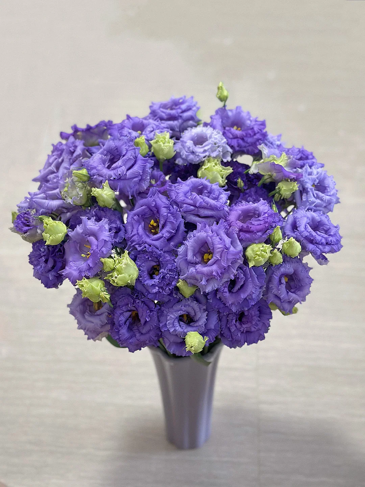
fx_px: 675
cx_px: 182
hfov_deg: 30.3
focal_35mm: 48
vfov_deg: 39.7
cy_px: 244
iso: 320
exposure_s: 1/60
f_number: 1.78
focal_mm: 6.86
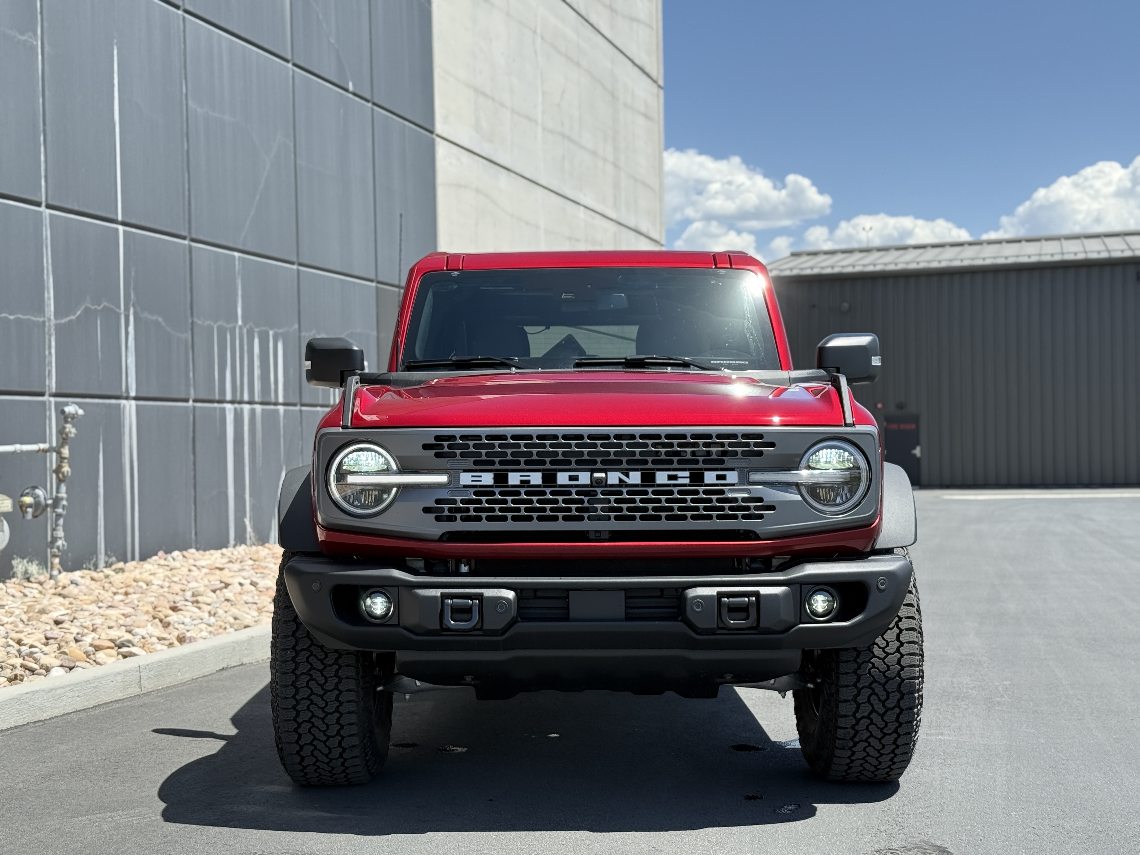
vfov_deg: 30.3
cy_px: 428
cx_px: 570
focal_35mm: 48
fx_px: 1581
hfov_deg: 39.7
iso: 100
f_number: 1.78
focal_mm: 6.76
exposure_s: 1/1883
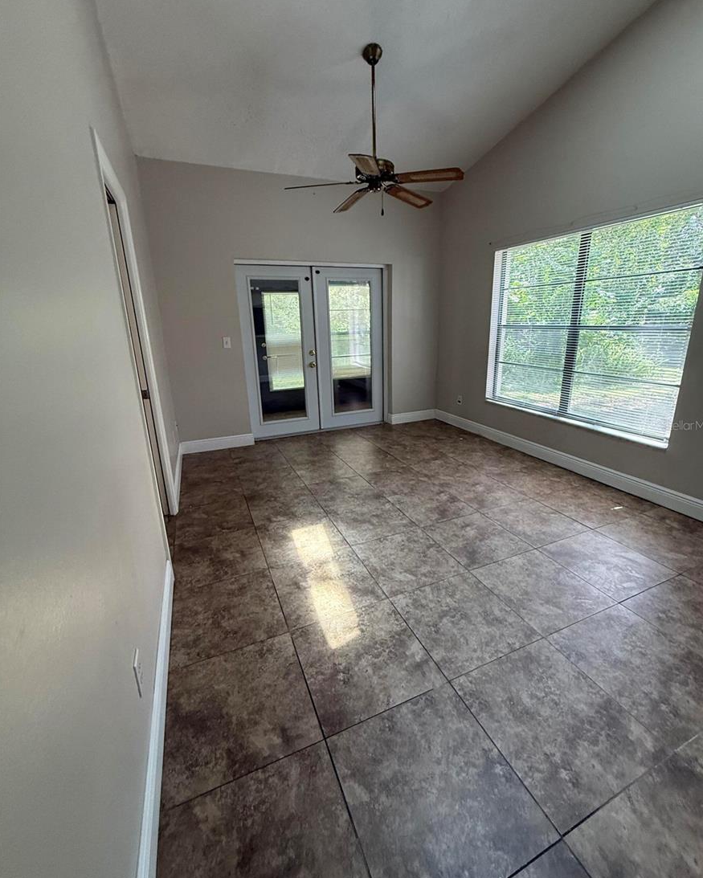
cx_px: 358
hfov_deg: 84.1
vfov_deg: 96.7
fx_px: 390
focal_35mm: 15
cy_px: 425
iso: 320
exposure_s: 1/99
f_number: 2.2
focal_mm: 2.22
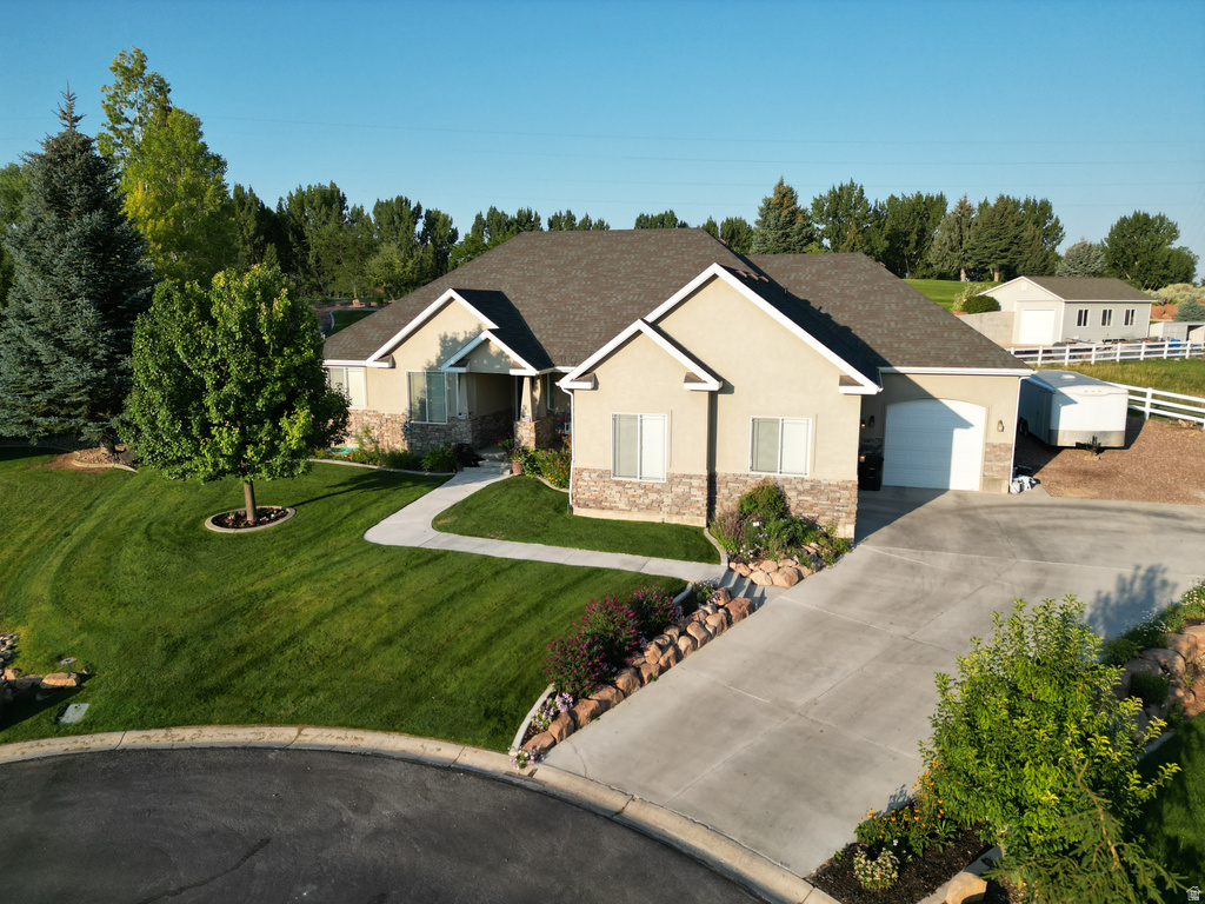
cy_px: 452
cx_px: 602
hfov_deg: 71.6
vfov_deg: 56.8
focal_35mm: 24
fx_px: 835
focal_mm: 6.72
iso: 130
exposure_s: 1/2000
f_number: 1.7
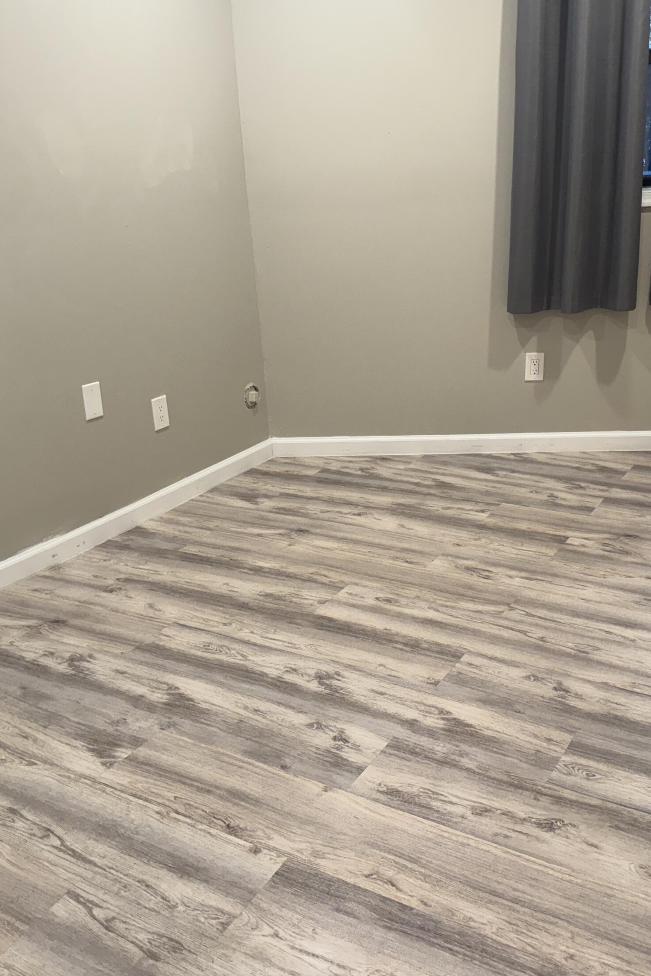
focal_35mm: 34
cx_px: 352
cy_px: 480
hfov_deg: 38.9
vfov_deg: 55.8
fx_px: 922
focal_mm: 6.76
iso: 200
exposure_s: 1/120
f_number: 1.78
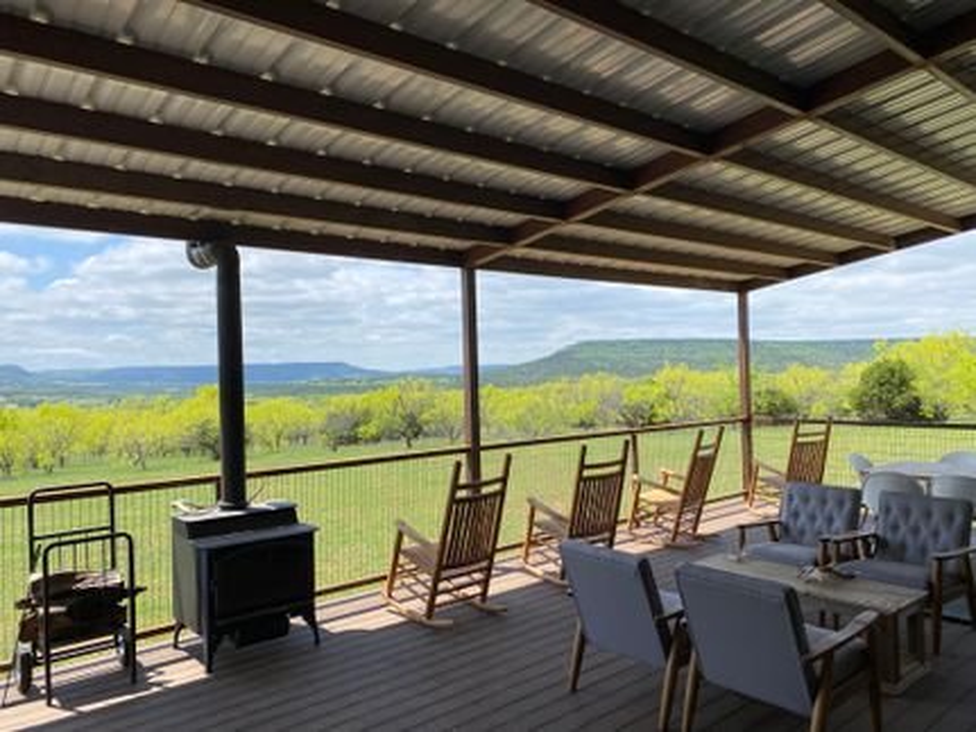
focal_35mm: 26
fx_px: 733
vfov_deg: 53.0
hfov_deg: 67.3
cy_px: 366
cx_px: 488
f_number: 1.8
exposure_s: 1/1779
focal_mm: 4.25
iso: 32
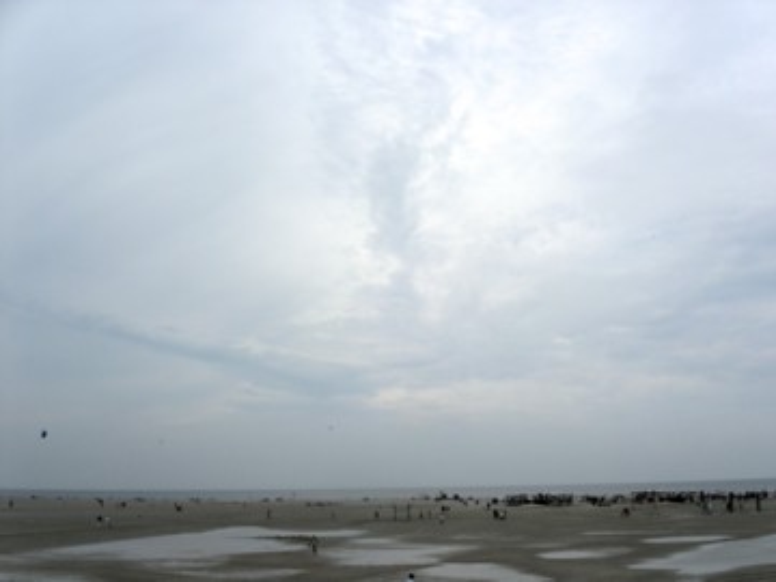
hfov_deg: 49.0
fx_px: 852
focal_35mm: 38
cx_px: 388
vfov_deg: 37.7
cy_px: 291
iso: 100
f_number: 5.6
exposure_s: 1/750
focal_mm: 7.8
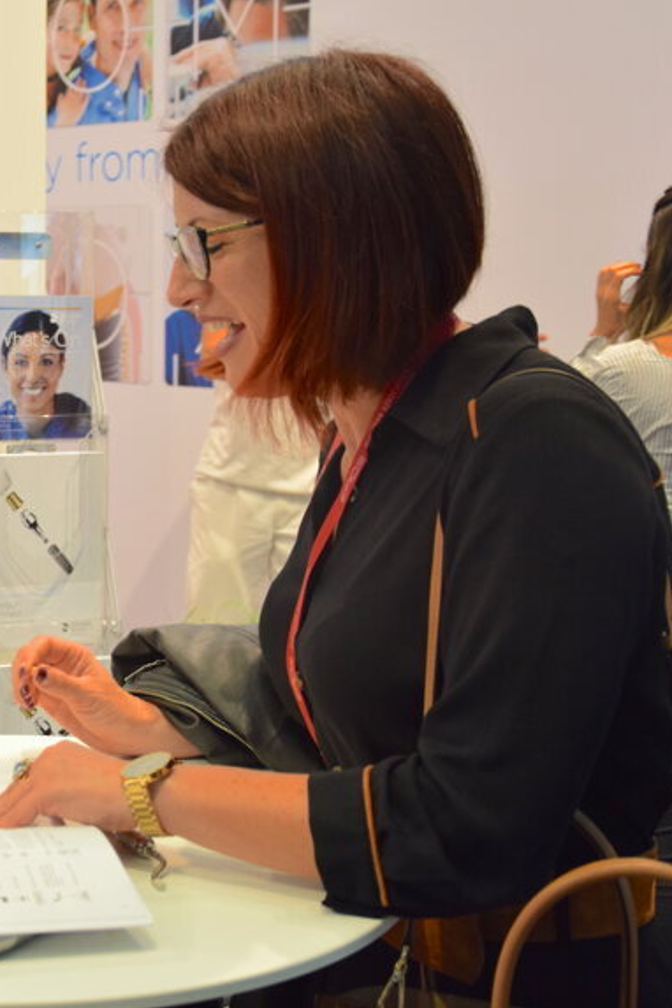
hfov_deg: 19.4
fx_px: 1904
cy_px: 506
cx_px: -21
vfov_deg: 29.7
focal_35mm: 68
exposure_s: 1/160
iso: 800
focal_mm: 30
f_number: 4.2
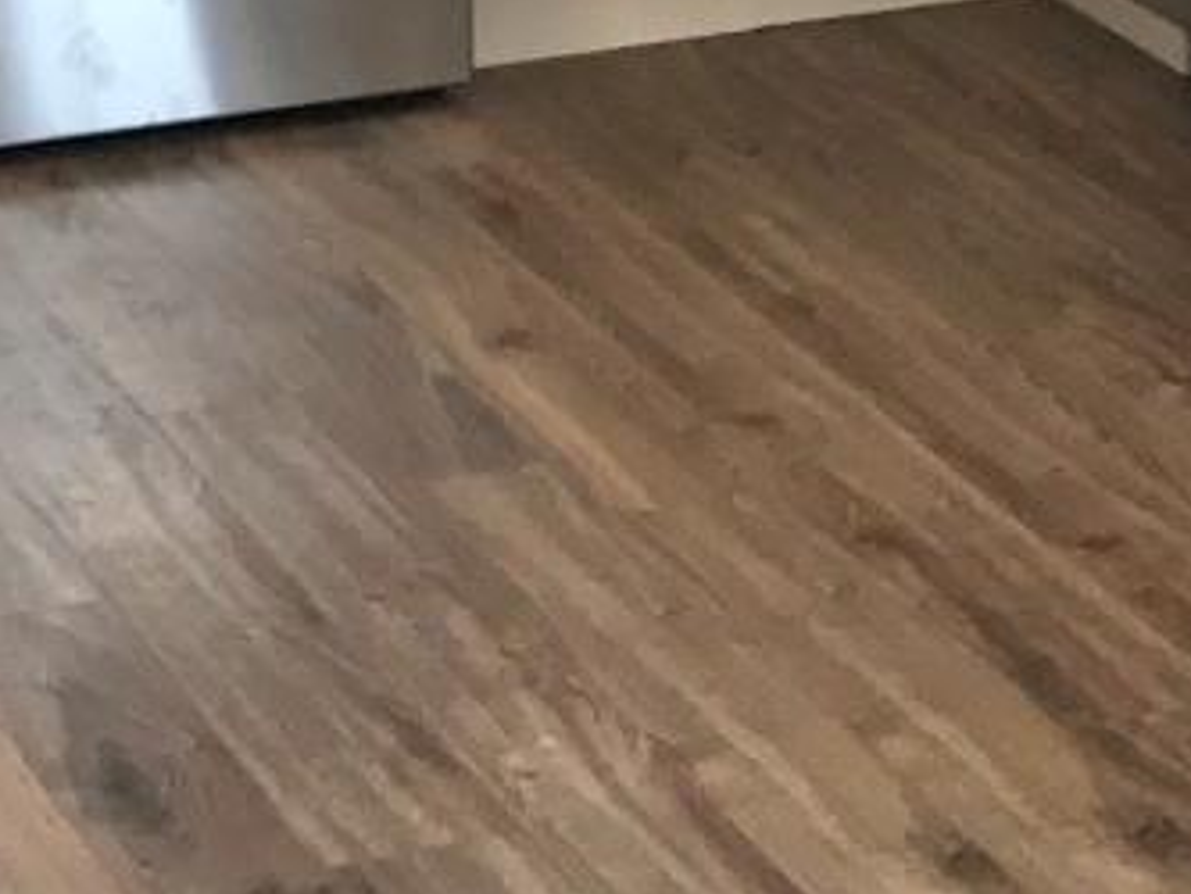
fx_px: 5920
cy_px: -1273
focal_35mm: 172
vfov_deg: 8.0
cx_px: 1019
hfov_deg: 11.4
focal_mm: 3.99
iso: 25
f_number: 1.8
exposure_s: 1/120
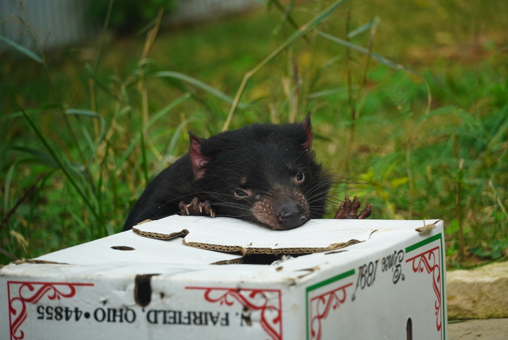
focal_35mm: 202
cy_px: 170
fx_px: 2859
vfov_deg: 6.8
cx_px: 254
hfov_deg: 10.2
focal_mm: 135
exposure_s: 1/250
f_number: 5.6
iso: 250
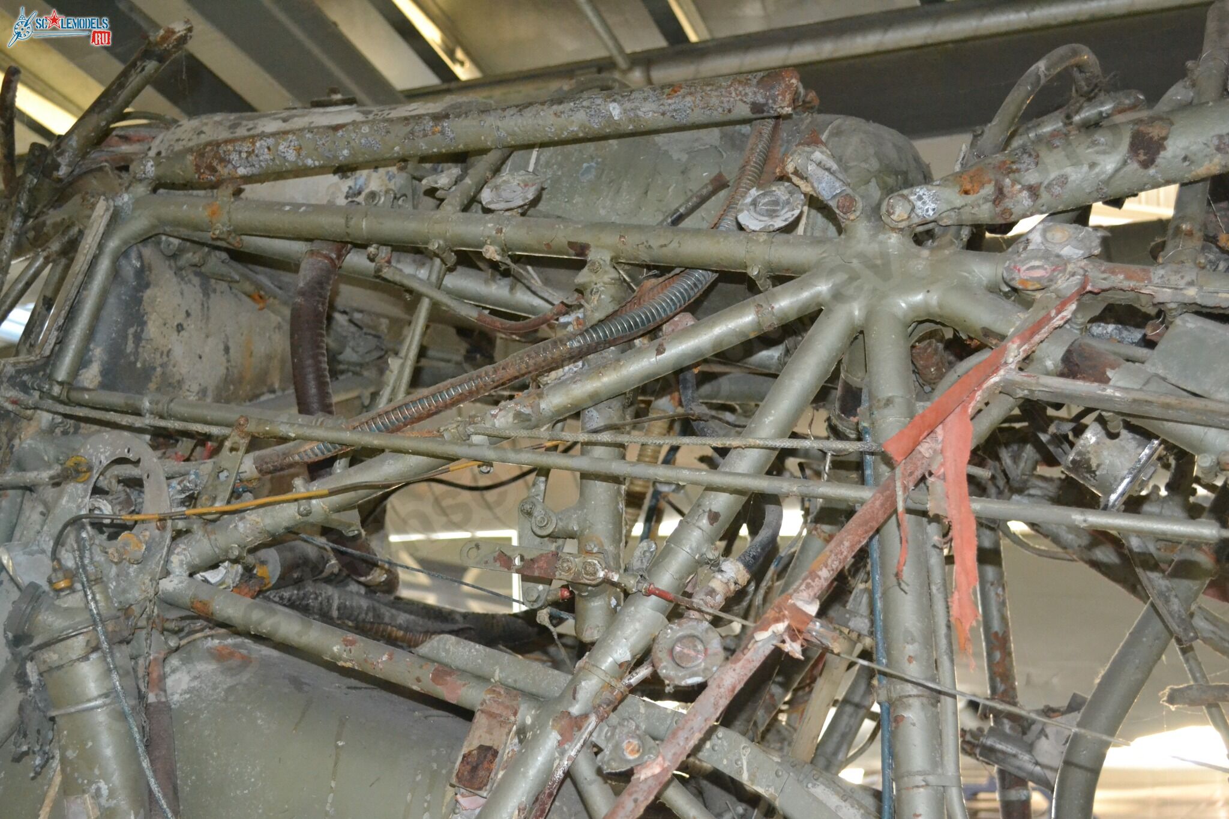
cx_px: 614
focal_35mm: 44
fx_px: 1485
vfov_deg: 30.8
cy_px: 410
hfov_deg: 45.0
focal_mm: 29
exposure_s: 1/60
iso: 3200
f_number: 4.5
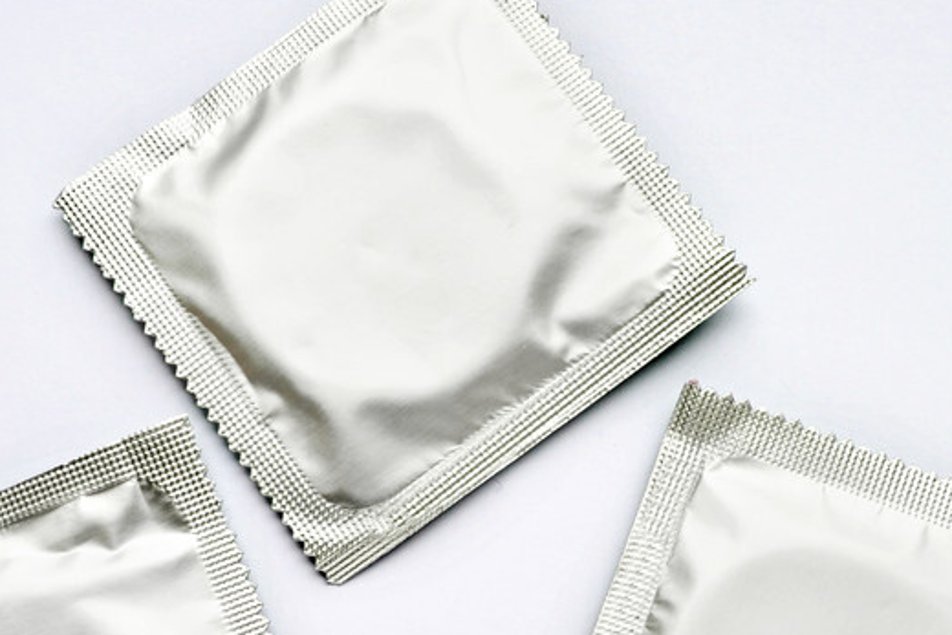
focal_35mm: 59
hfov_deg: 33.9
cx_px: 481
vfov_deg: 22.6
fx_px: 1561
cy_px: 523
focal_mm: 20
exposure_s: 1/160
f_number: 6.3
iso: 100
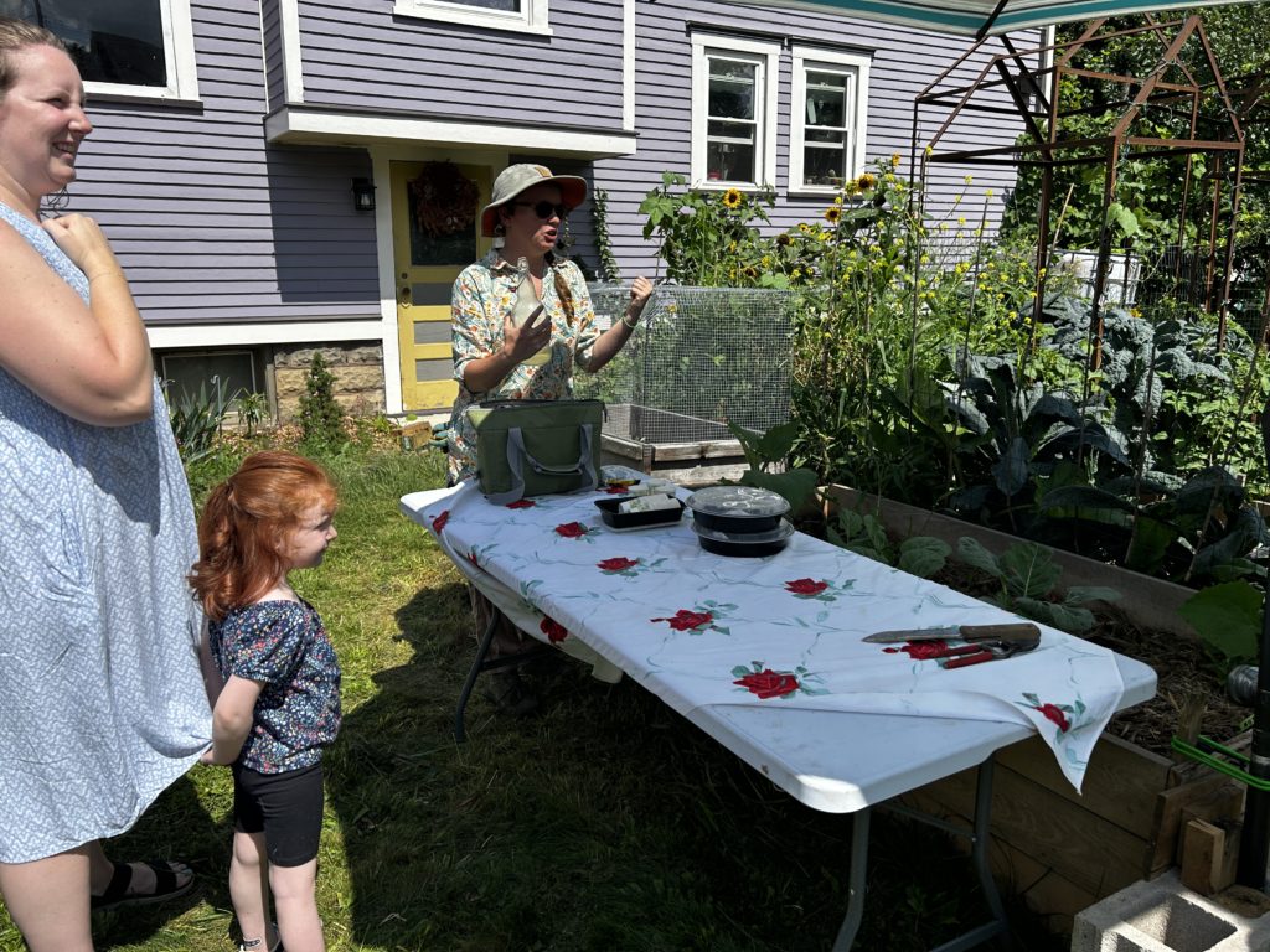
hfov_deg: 67.3
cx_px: 635
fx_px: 954
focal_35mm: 26
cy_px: 476
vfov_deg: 53.1
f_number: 1.5
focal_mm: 5.7
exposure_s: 1/3257
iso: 50
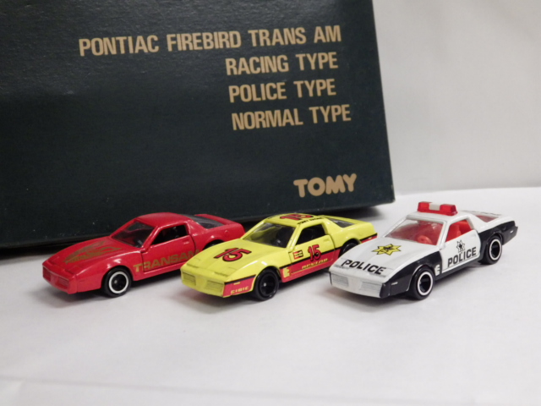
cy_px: 203
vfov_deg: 29.1
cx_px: 270
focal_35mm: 50
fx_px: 781
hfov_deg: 38.2
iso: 640
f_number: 3.8
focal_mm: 9
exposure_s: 1/60
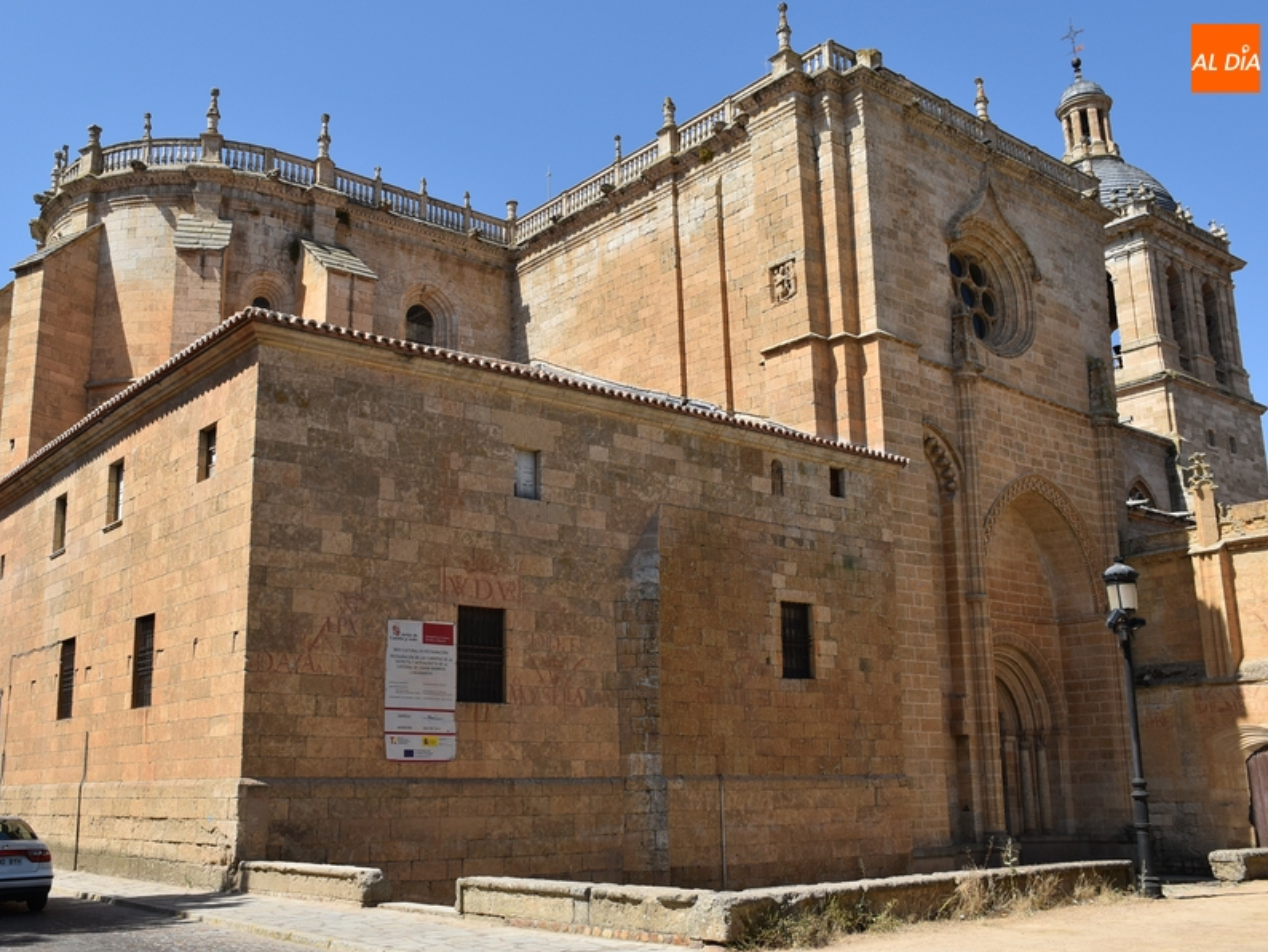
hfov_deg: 51.3
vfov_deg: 39.7
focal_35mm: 36
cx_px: 575
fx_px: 1319
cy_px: 473
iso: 200
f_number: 9
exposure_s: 1/320
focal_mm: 22
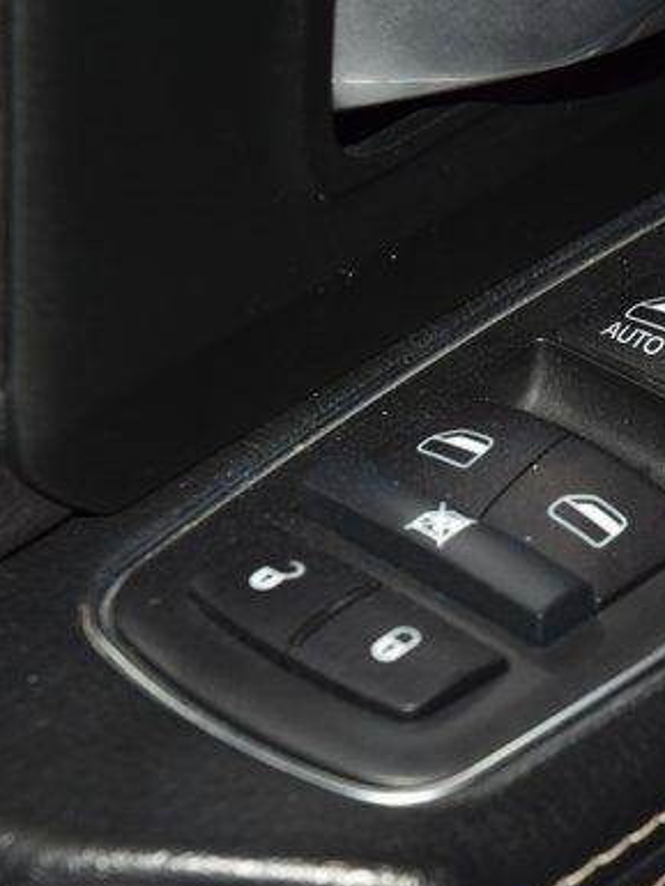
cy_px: 418
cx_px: 729
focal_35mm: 168
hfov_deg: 8.8
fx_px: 4301
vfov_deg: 11.8
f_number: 8
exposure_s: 1/125
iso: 100
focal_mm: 70
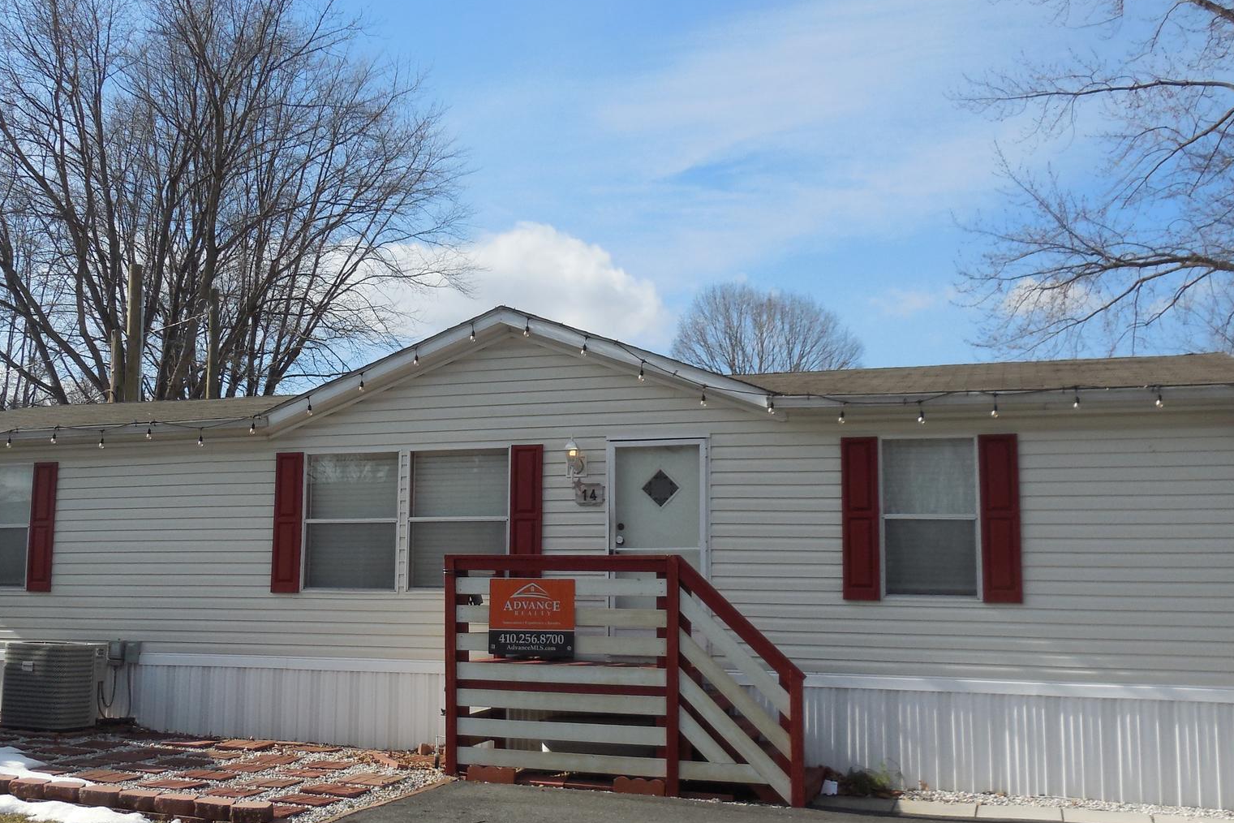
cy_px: 403
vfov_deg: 31.9
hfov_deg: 45.9
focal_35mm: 42
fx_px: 1440
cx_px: 449
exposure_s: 1/1600
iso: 125
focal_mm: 5.3
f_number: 3.2
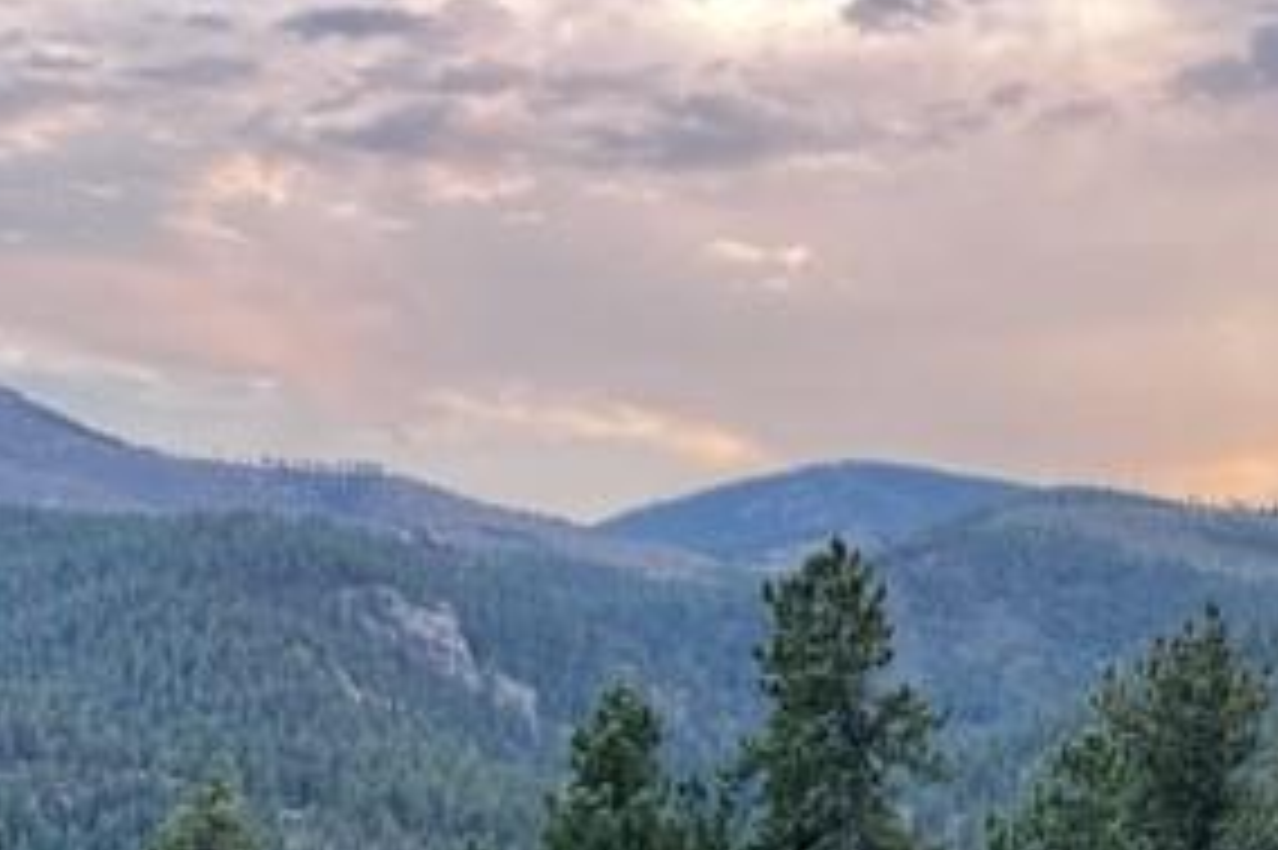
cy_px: 926
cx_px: 788
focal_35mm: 61
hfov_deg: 32.8
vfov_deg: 21.2
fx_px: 2164
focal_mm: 5.7
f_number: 1.5
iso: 64
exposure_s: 1/122
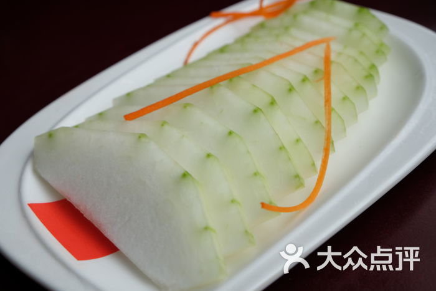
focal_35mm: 47
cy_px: 146
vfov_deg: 28.7
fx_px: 569
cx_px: 218
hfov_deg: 41.9
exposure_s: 1/350
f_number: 5
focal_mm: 31.5
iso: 200
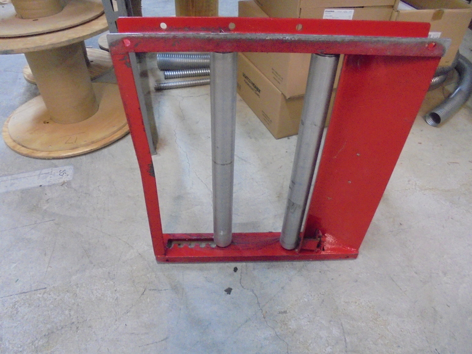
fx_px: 355
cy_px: 177
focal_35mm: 26
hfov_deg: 67.3
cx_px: 236
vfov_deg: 53.1
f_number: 3.5
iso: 800
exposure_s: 1/15
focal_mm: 4.6
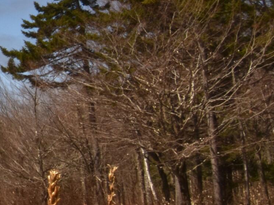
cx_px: -268
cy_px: 85
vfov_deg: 13.3
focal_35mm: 111
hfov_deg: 14.7
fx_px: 878
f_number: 29
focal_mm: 19
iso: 100
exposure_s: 1/100
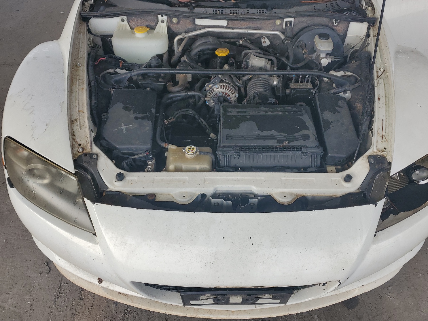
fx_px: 346
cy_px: 156
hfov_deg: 63.4
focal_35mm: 28
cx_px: 225
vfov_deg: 49.7
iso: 50
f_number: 1.5
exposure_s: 1/833
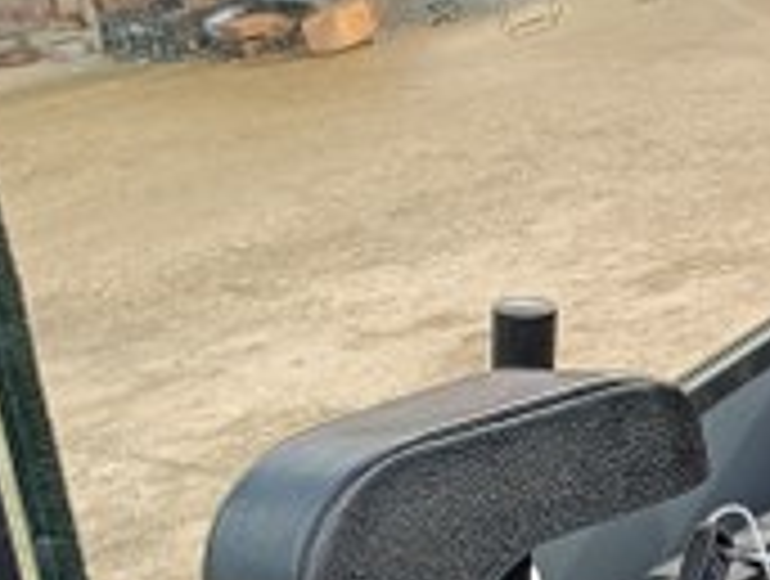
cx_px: 1369
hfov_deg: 15.2
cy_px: 261
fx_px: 2497
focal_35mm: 112
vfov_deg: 13.3
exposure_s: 1/115
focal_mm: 5.59
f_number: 1.88
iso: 50
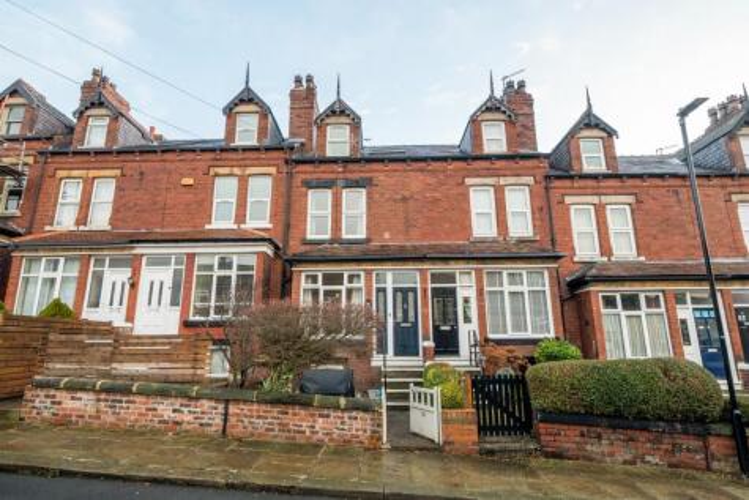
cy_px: 250
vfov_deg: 67.4
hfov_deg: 90.0
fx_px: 375
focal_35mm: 18
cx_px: 374
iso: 400
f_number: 8
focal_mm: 12
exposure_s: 1/100
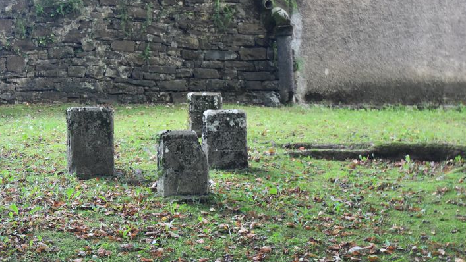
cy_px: 150
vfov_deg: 21.4
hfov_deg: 36.8
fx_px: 692
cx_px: 158
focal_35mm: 56
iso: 900
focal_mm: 24
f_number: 4.5
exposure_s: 1/60
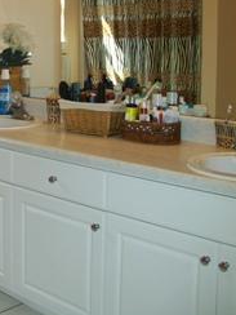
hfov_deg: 24.4
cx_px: 48
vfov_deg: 31.9
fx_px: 536
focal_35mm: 59
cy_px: 67
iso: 64
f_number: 2.7
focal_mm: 6
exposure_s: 1/60
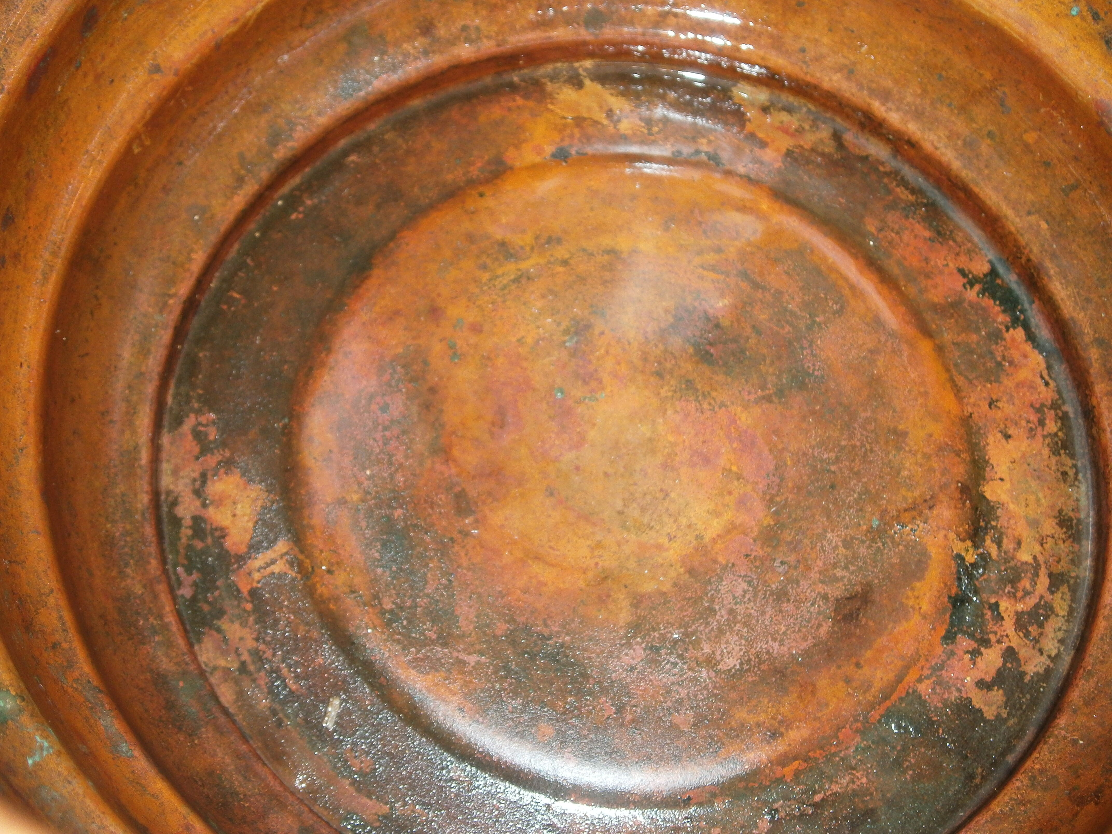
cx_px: 556
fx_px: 1927
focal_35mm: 60
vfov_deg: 24.4
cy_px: 417
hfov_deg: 32.2
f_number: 3.9
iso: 125
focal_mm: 10.7
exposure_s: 1/50
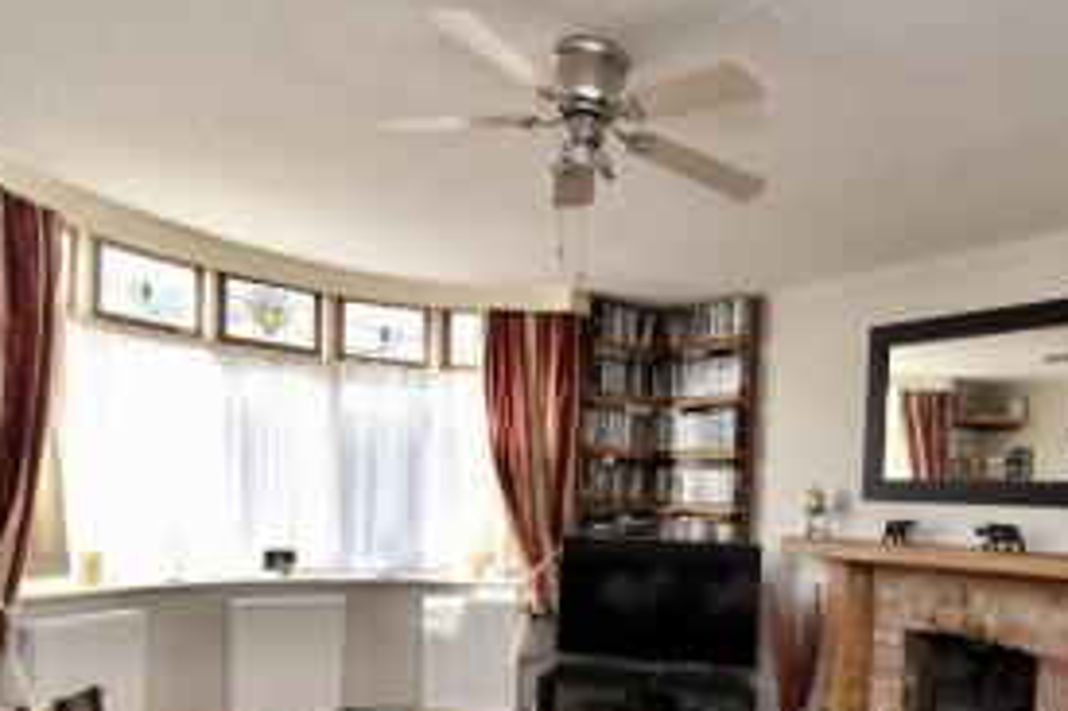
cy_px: 546
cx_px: 711
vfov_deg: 47.4
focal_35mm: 26
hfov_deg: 67.5
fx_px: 771
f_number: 7.1
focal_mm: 10
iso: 800
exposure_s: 1/80
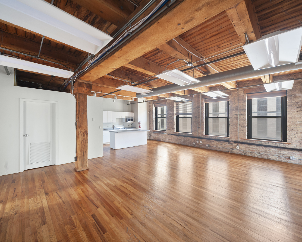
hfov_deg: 100.7
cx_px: 151
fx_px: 125
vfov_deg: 88.0
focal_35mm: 14
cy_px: 119
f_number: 8
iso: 400
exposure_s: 1
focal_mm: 12
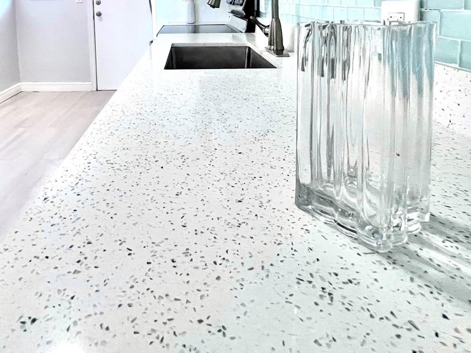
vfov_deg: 49.2
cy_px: 38
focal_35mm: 25
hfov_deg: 68.5
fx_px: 340
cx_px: 183
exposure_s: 1/120
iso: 200
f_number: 1.8
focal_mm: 1.57
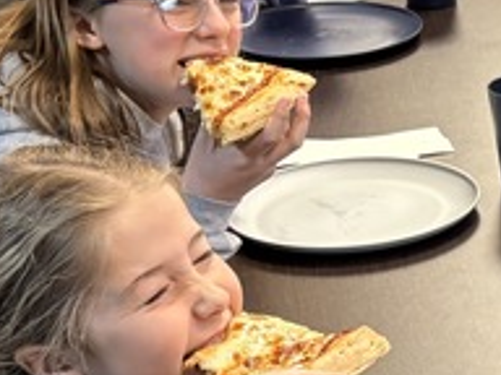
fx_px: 2012
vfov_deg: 10.6
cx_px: 890
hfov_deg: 12.9
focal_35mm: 139
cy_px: 281
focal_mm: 5.96
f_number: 1.6
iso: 250
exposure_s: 1/60
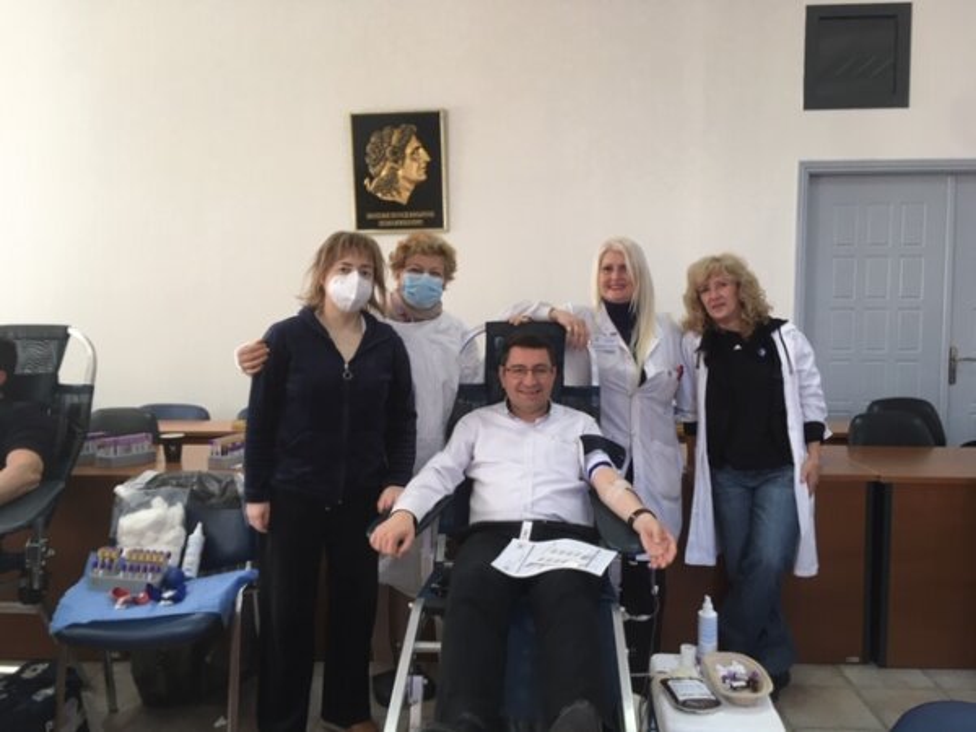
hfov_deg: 61.7
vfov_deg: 48.2
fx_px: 818
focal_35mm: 29
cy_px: 366
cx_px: 488
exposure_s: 1/33
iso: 80
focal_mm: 4.15
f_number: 2.2
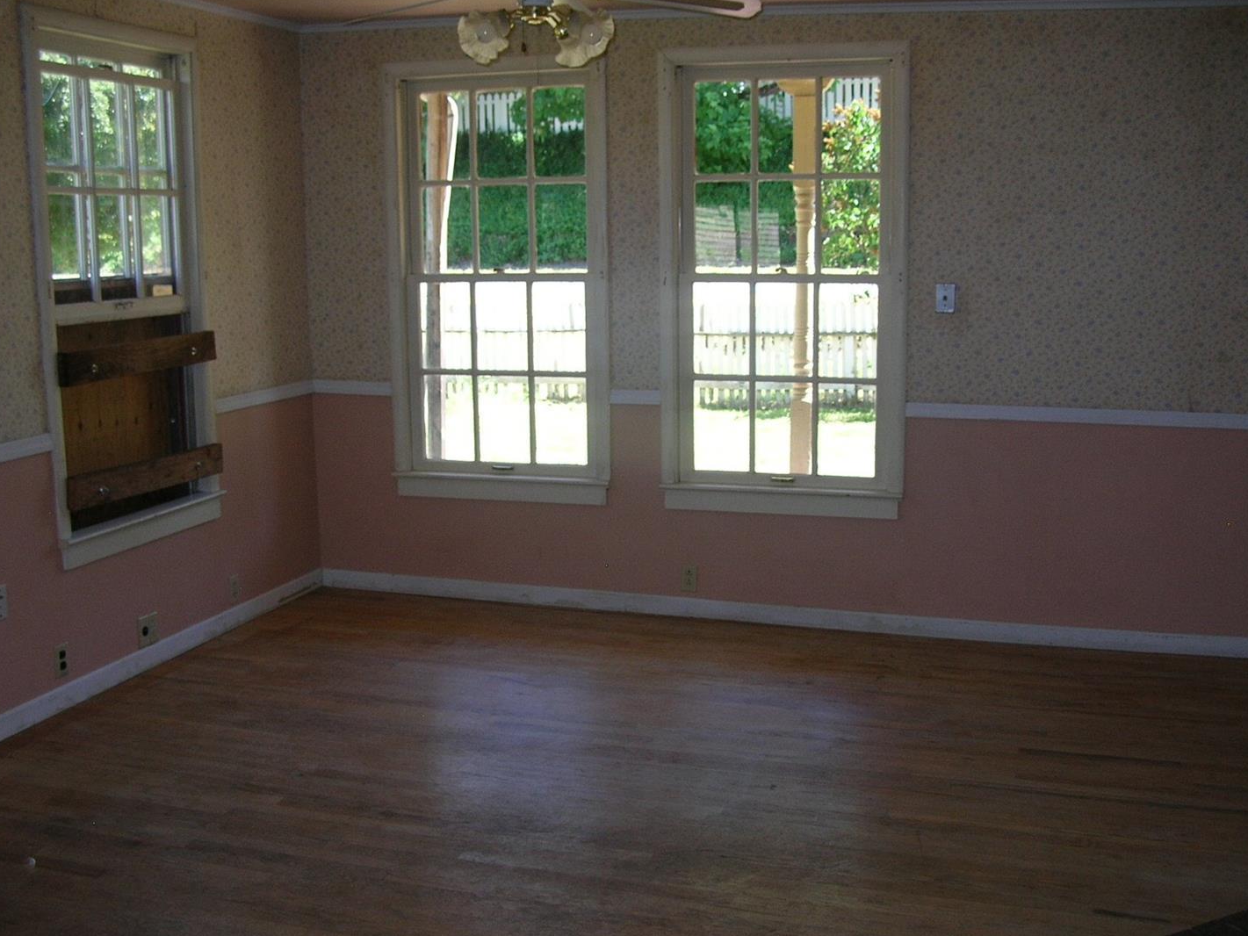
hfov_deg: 49.0
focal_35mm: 38
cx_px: 637
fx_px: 1370
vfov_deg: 37.7
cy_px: 491
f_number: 2.7
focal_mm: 6
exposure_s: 1/90.4
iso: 50
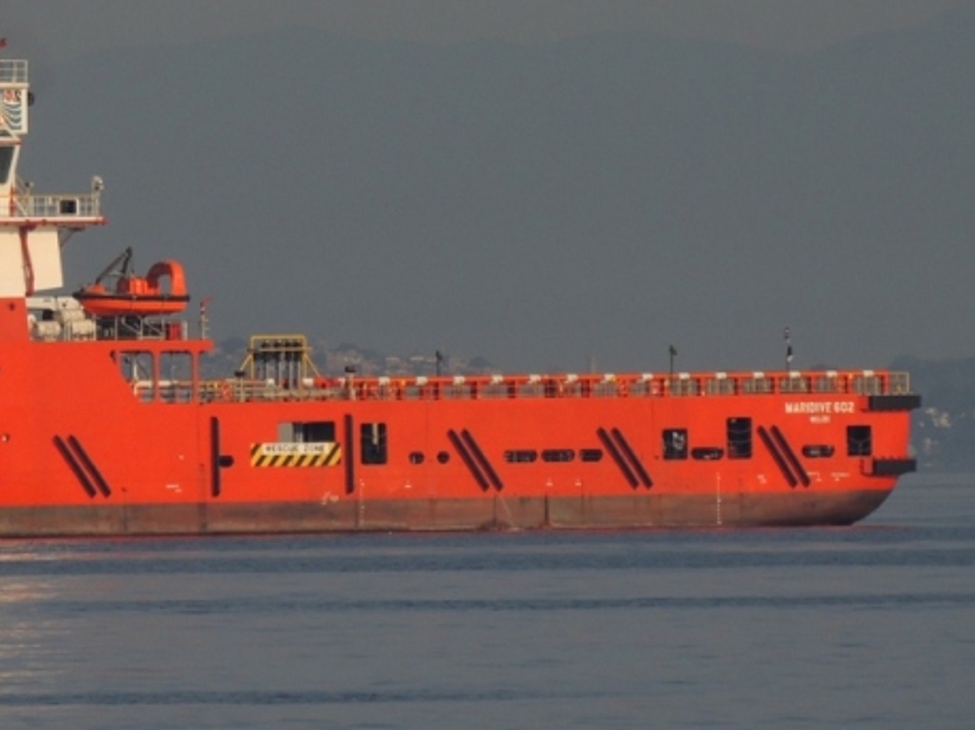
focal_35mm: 699
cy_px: 189
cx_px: 217
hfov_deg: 2.8
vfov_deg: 2.1
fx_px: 19678
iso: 100
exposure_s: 1/1000
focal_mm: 71.3
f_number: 4.8
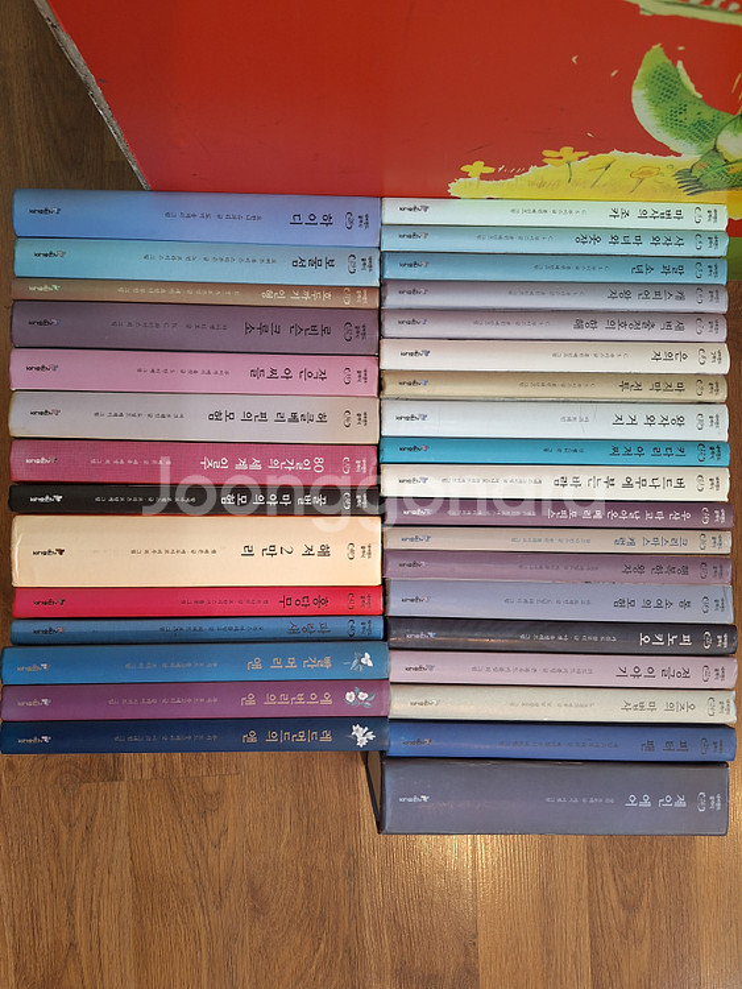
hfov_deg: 58.9
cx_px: 371
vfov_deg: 73.9
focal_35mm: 23
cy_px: 494
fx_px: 657
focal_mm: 5.54
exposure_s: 1/40
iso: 200
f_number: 1.8
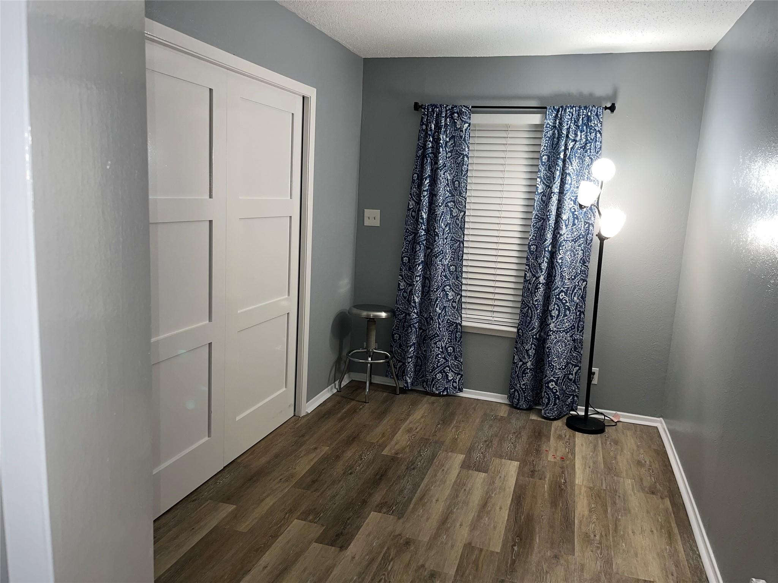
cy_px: 292
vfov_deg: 53.1
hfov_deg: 67.3
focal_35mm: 26
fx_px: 584
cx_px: 389
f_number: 1.6
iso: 32
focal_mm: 5.1
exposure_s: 1/33
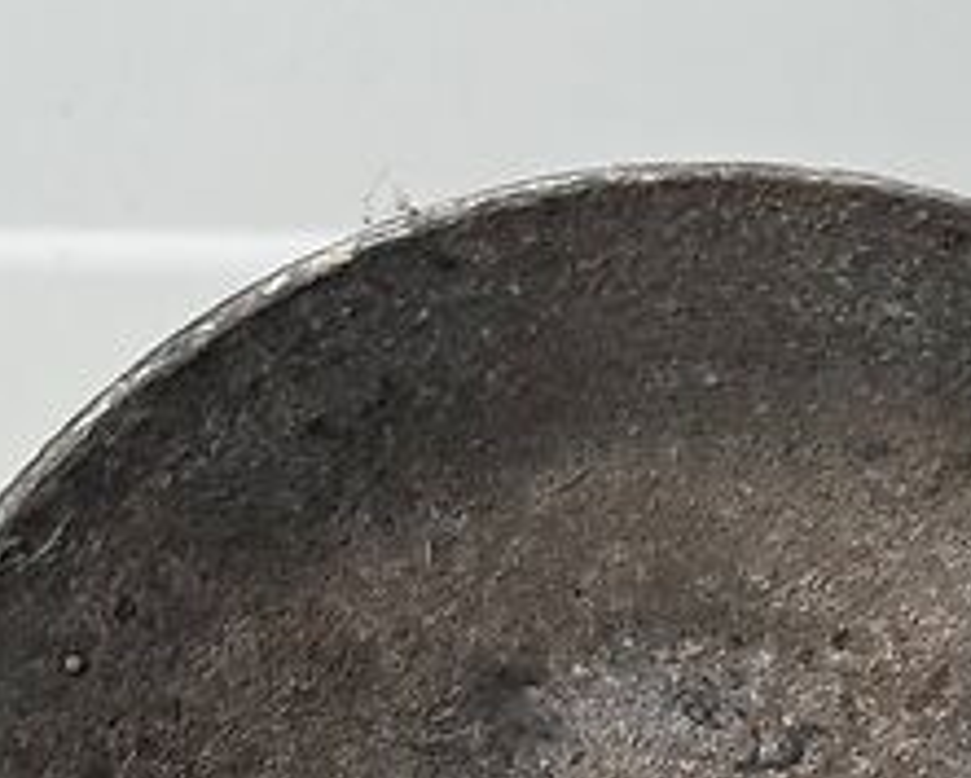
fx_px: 2645
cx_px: 659
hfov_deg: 20.7
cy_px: 1068
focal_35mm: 92
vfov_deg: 15.7
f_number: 1.6
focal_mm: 5.1
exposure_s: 1/122
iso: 64
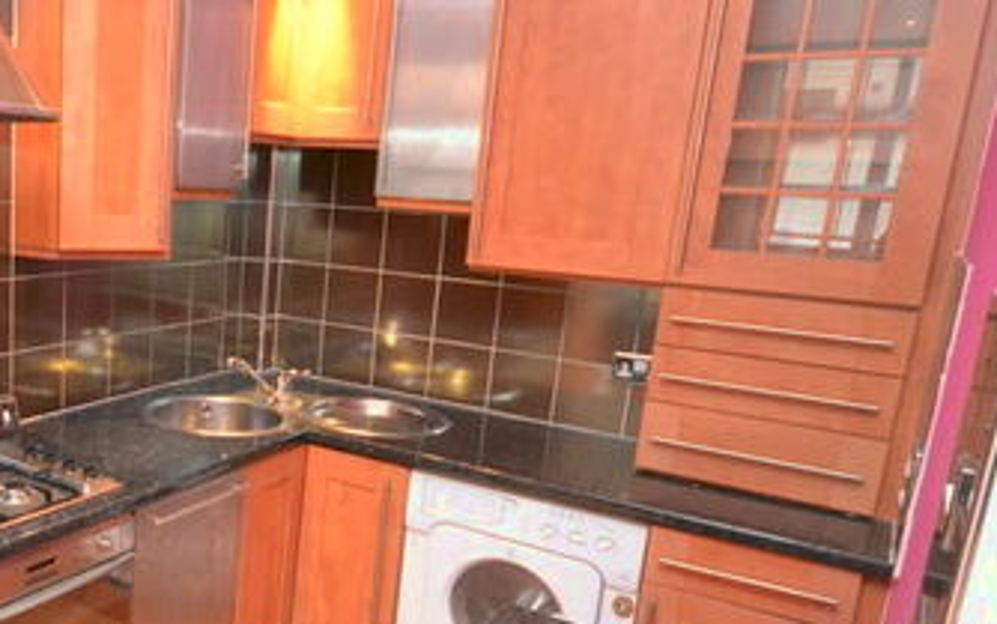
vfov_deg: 39.3
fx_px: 870
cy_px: 363
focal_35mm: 32
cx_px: 176
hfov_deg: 54.8
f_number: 4
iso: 3200
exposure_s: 1/60
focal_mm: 10
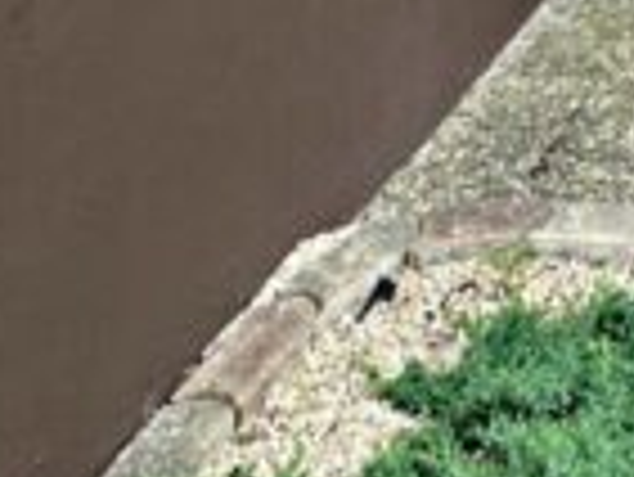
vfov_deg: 14.3
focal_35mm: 76
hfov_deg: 20.8
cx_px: 1012
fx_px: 1393
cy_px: -616
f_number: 2.2
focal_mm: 2.22
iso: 40
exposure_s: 1/108
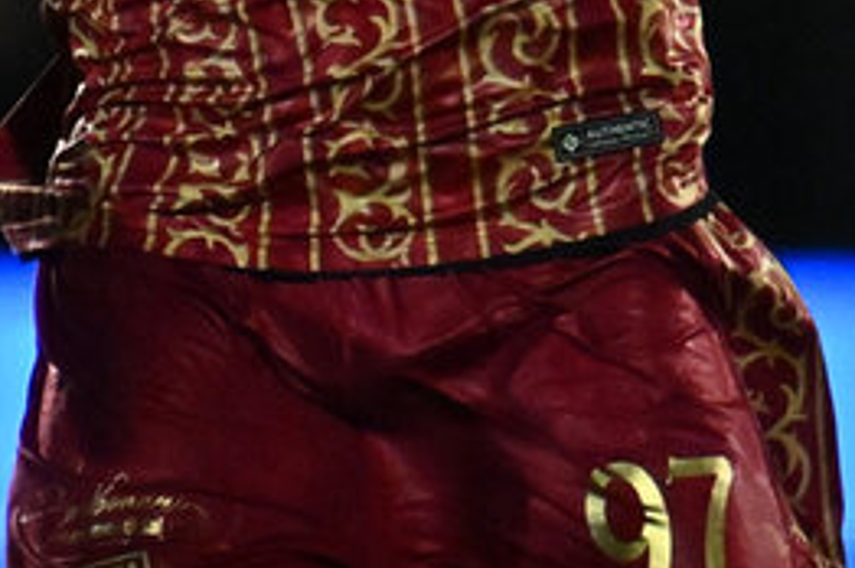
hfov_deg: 0.9
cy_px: -326
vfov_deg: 0.6
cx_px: 356
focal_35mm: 2192
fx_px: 51995
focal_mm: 560
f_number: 4
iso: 5000
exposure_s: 1/2000
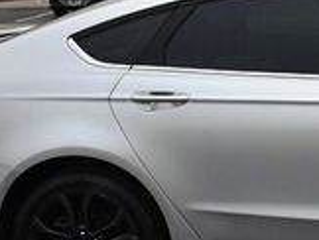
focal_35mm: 131
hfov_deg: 14.3
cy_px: 3
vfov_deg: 11.3
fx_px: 1208
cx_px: 439
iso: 400
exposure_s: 1/250
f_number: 5
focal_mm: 23
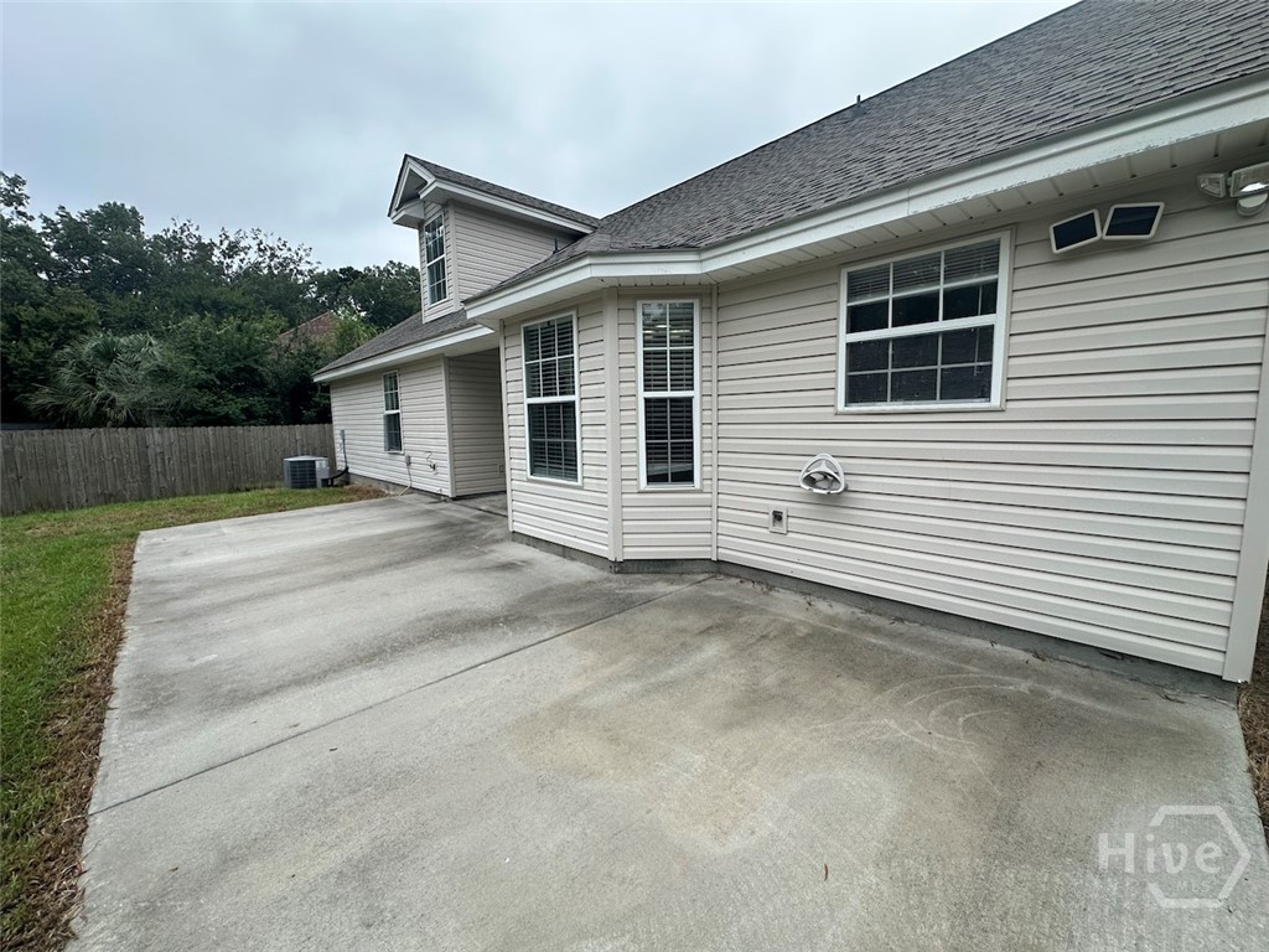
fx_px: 513
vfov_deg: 85.7
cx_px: 634
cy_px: 476
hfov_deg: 102.1
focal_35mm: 14
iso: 40
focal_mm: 2.22
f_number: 2.2
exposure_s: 1/812
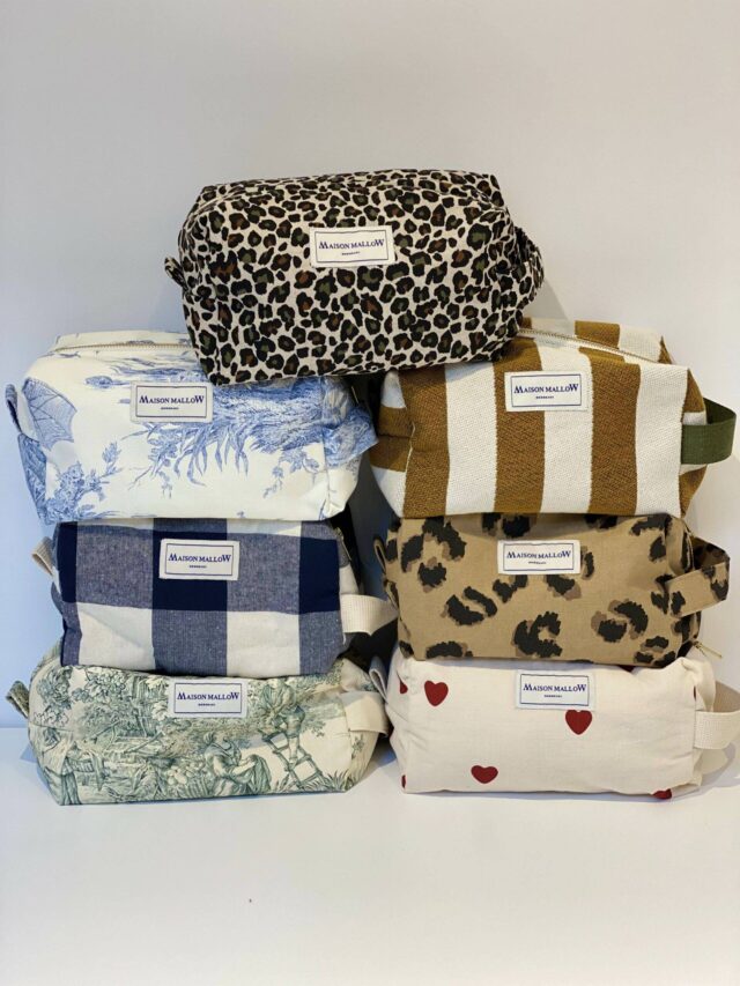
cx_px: 370
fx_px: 1482
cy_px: 493
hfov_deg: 28.0
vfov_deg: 36.8
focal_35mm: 52
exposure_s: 1/100
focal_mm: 6
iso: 125
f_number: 2
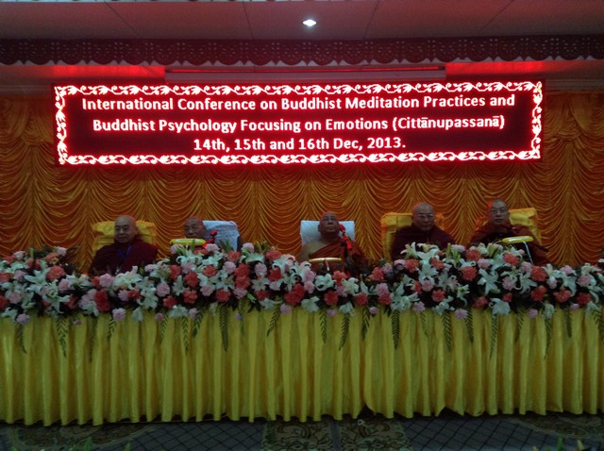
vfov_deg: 42.8
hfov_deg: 55.4
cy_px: 226
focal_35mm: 33
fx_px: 575
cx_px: 302
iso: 125
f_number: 2.4
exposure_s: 1/24
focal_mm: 3.3
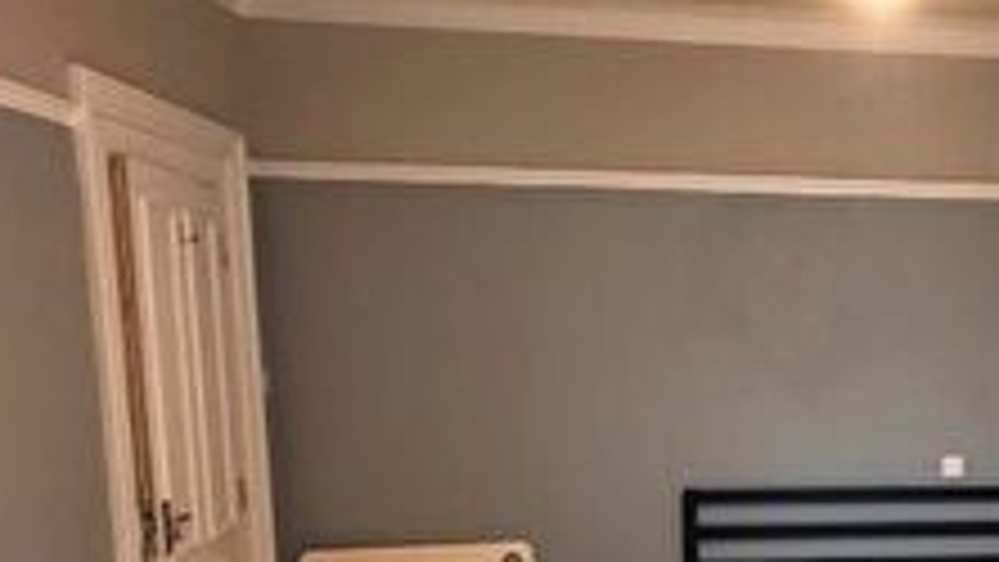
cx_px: 936
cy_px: 524
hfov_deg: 39.2
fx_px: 1272
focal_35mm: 48
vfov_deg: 24.1
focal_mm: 2.22
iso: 320
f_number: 2.2
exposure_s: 1/50
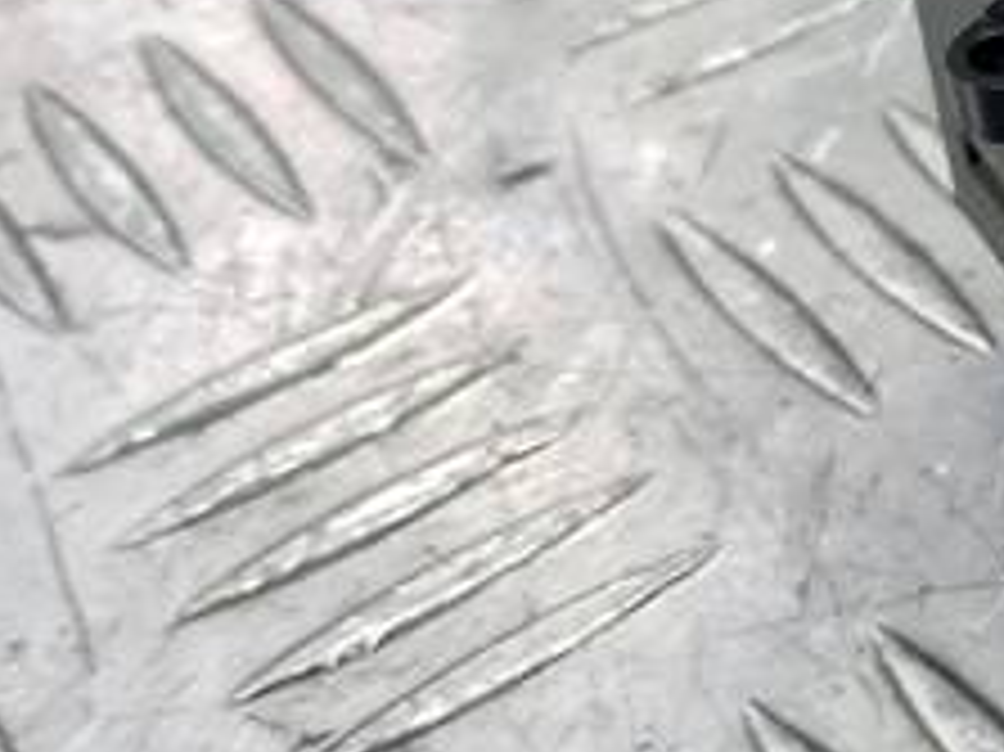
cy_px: 221
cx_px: 1783
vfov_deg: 12.8
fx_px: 3334
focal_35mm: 115
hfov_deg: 15.0
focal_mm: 4.6
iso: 80
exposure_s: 1/50
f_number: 1.8
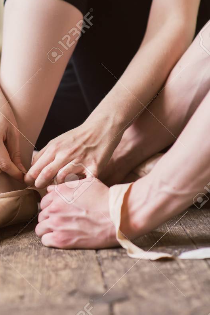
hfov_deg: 9.8
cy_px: 167
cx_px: -2
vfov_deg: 14.8
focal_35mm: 139
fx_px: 1216
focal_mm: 85
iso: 640
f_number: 3.2
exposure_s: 1/160
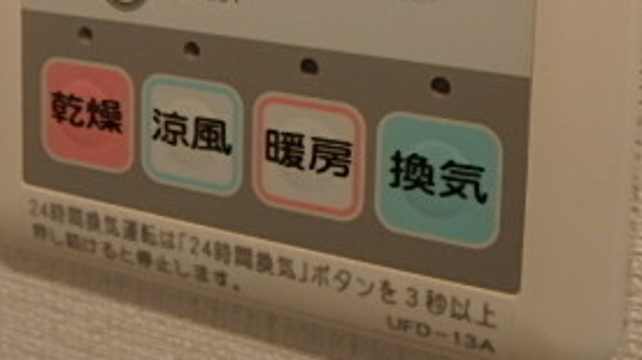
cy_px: -95
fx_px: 902
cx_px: 312
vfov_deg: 20.8
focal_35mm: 53
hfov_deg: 39.2
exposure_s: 1/40
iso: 200
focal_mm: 3.7
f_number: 3.5
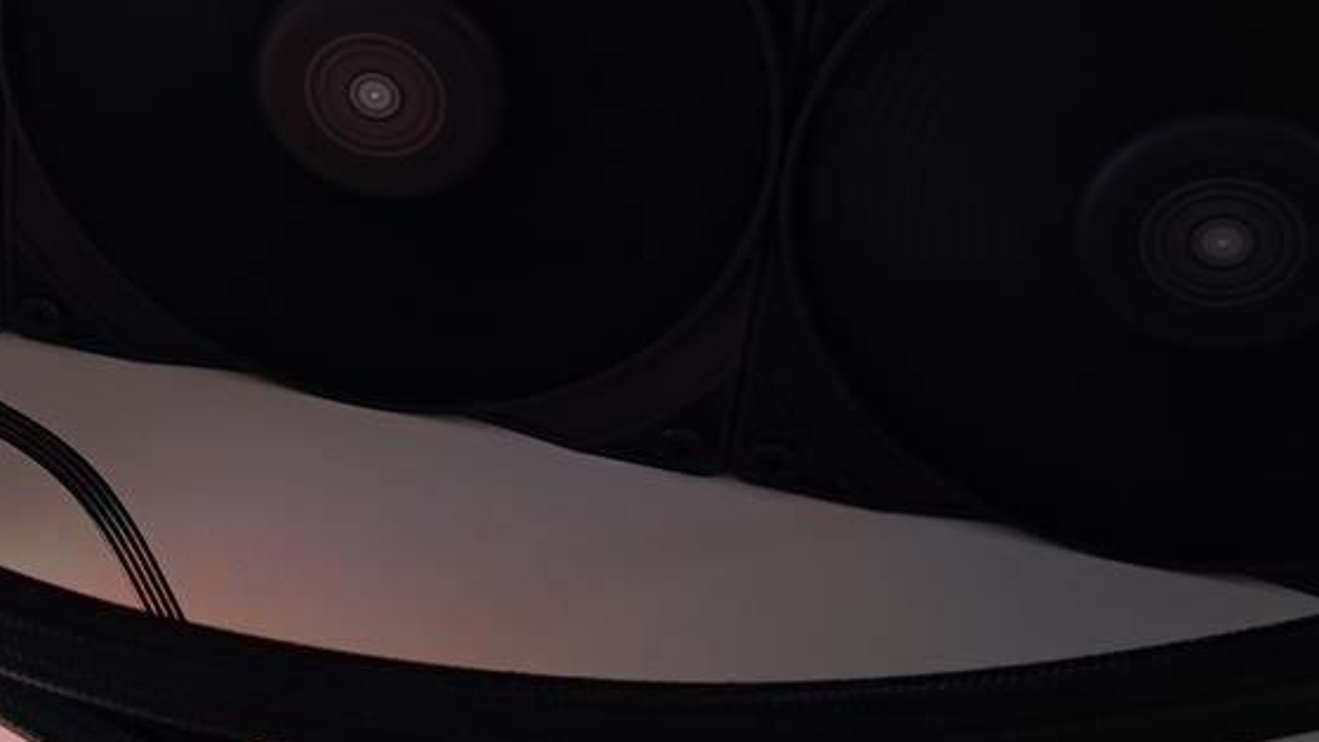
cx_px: 261
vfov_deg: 16.5
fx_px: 2553
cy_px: 340
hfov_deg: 28.3
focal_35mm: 73
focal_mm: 6.78
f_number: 1.85
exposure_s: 1/6
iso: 441
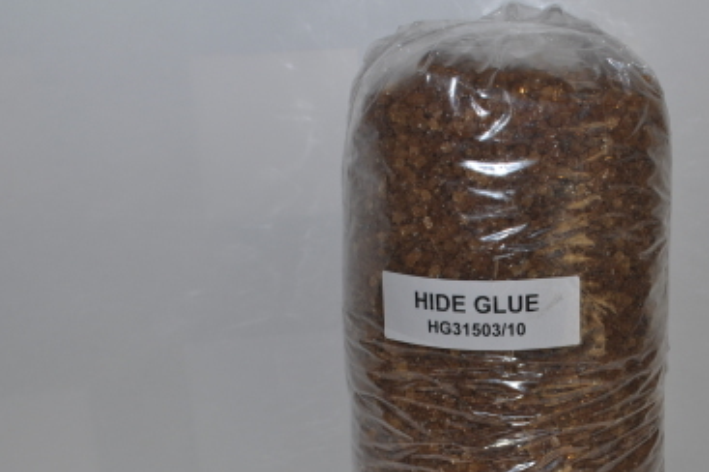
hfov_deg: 30.9
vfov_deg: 20.9
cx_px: 527
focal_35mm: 64
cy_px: 385
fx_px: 1259
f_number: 9
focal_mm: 26
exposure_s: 1/160
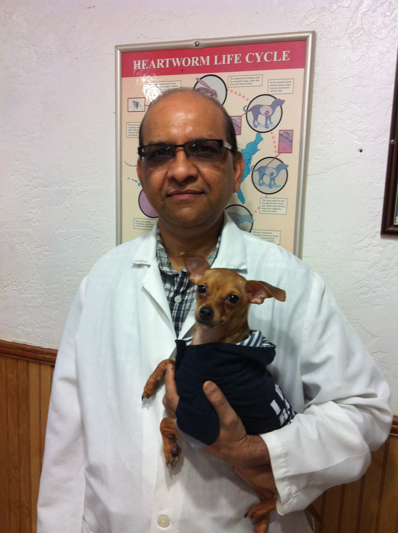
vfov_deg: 52.7
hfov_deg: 40.6
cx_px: 199
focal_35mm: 35
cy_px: 266
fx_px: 538
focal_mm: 3.85
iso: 100
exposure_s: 1/15
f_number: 2.8
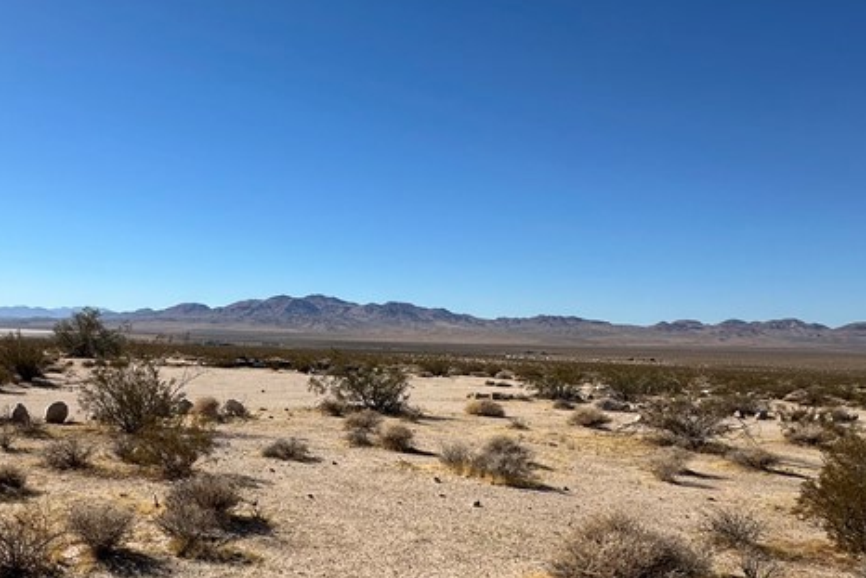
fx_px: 770
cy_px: 349
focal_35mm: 32
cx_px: 225
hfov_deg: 56.1
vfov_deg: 40.9
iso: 50
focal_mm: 2.22
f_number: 2.2
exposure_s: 1/3610
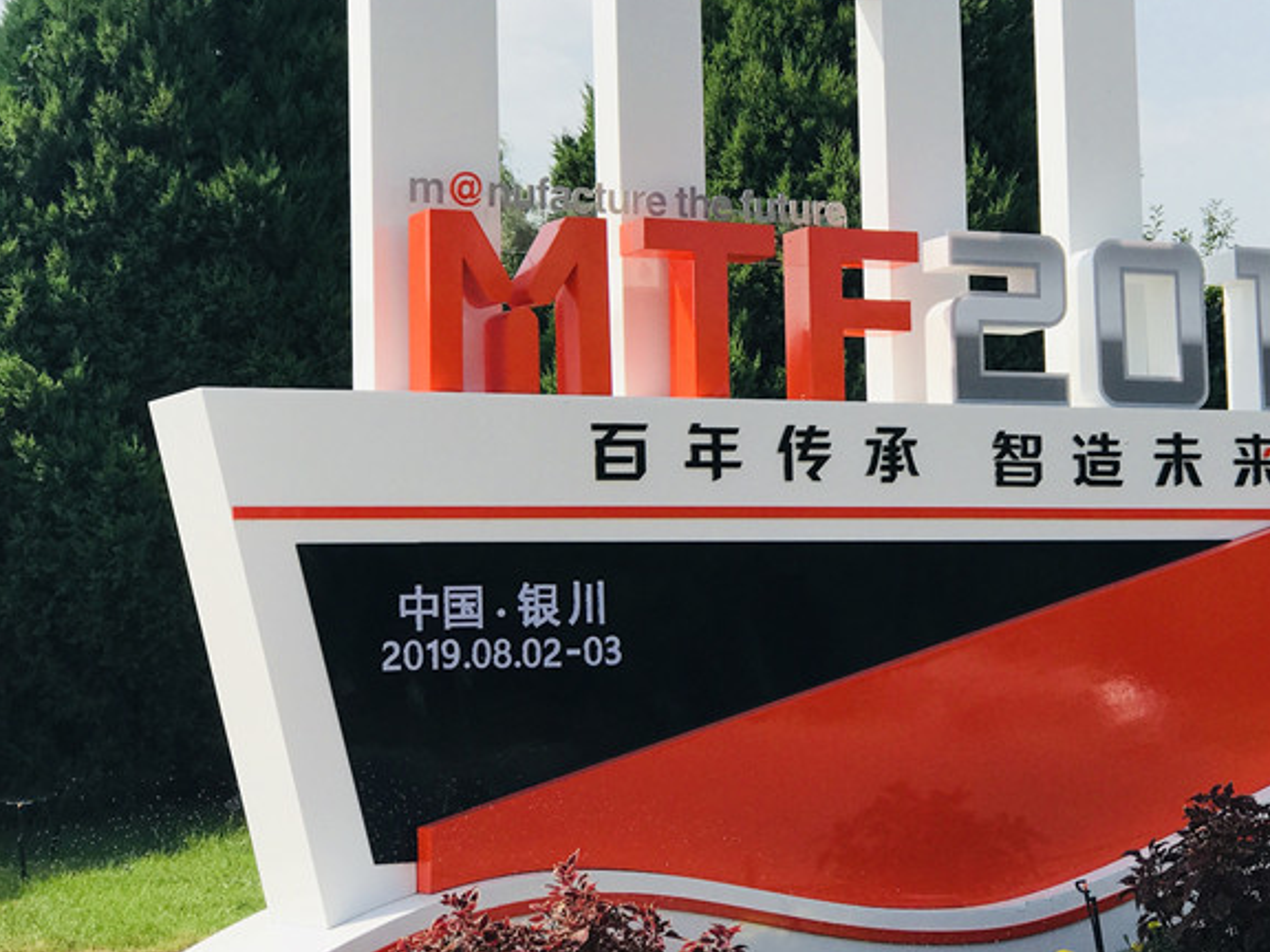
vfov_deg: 16.6
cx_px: 939
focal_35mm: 89
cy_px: 376
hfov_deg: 21.8
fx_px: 3265
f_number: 2.8
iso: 20
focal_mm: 6.6
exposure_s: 1/977
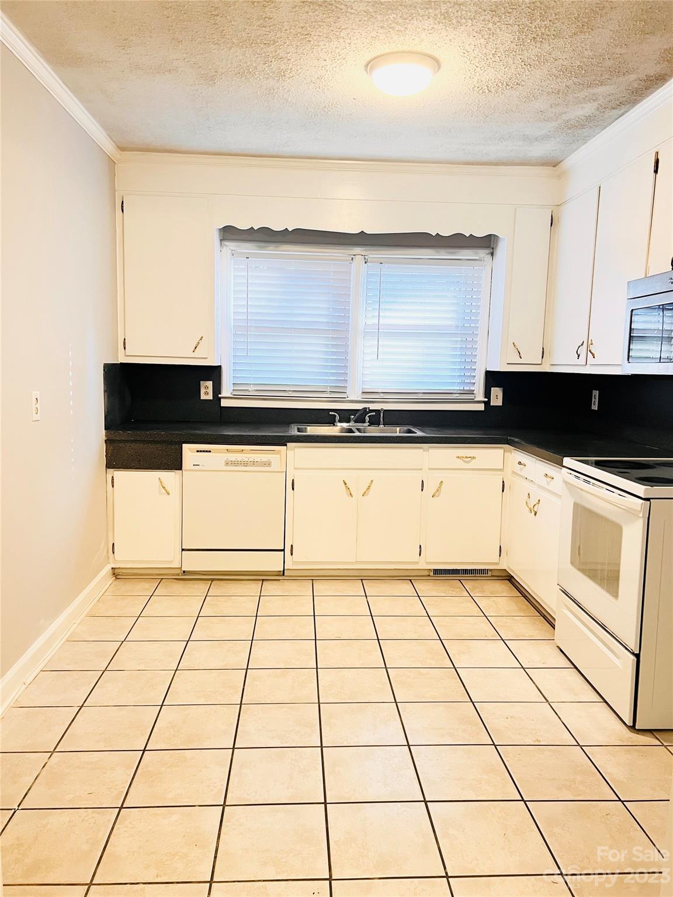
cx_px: 336
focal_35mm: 26
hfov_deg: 53.1
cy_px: 448
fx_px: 674
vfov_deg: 67.3
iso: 80
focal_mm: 5.7
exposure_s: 1/60
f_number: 1.5
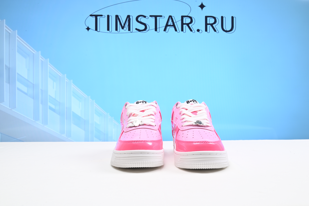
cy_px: 103
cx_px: 154
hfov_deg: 51.9
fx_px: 318
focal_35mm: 37
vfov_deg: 36.0
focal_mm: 37
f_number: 16
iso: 100
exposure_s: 1/2
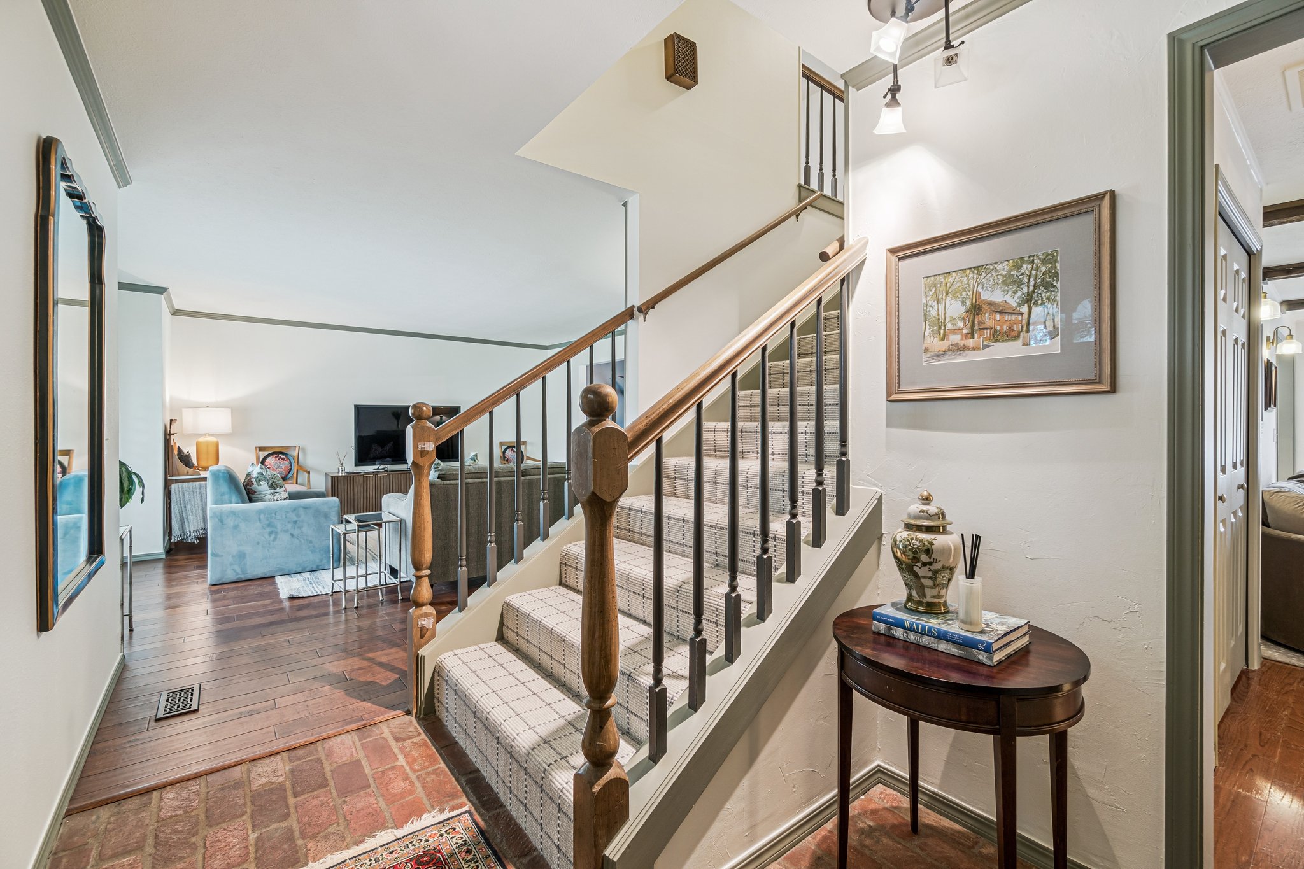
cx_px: 652
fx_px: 543
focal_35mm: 15
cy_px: 434
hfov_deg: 100.4
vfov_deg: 77.3
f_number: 6.3
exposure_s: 1/5
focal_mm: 10
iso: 200
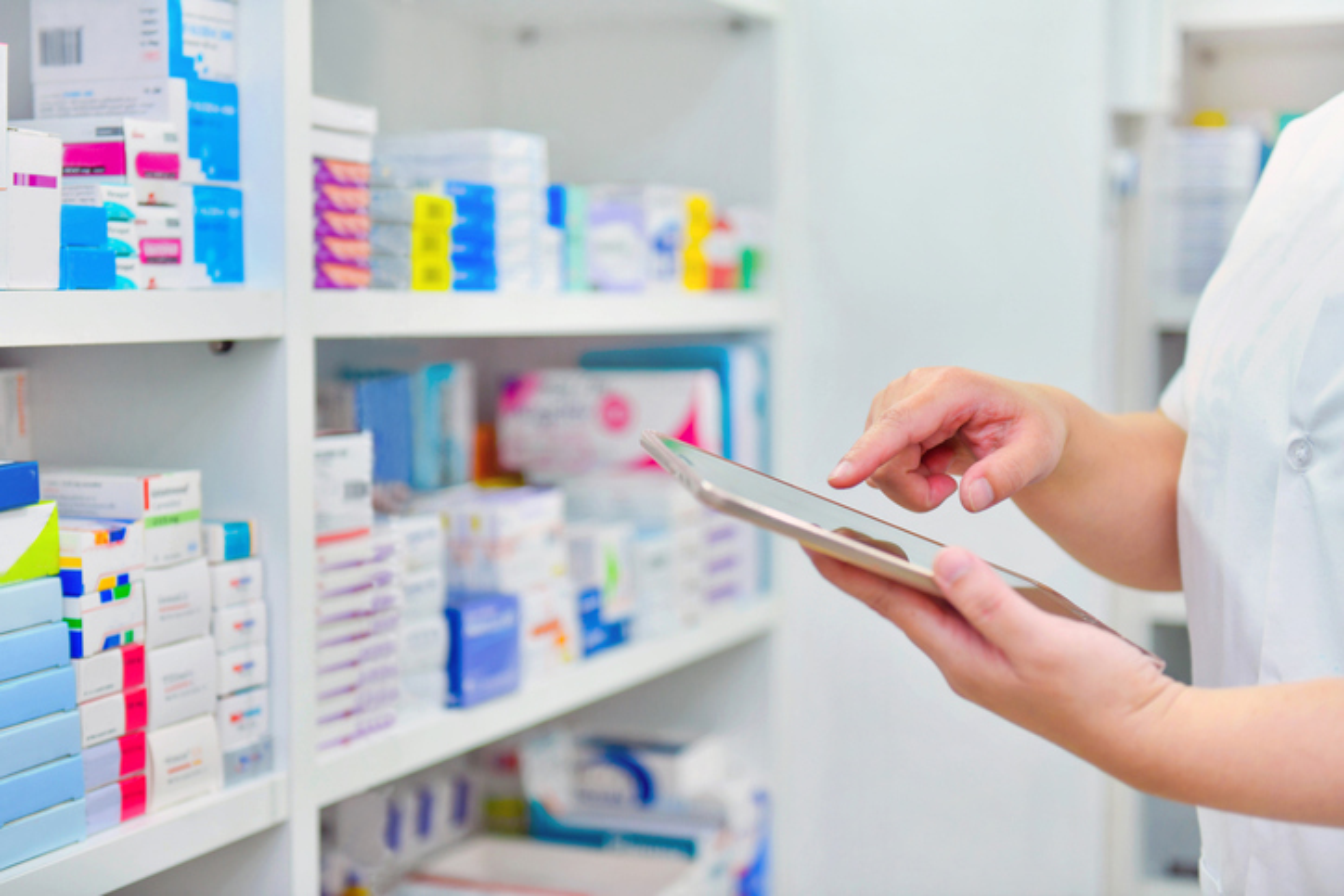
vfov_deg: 24.2
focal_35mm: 56
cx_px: 672
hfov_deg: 35.6
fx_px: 2091
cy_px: 448
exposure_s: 1/50
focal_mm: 56
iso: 400
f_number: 2.8
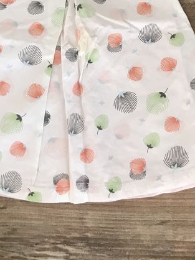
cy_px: -11
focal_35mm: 67
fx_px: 504
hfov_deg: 21.8
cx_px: 65
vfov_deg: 27.1
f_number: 1.8
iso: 50
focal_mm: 3.99
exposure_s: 1/17
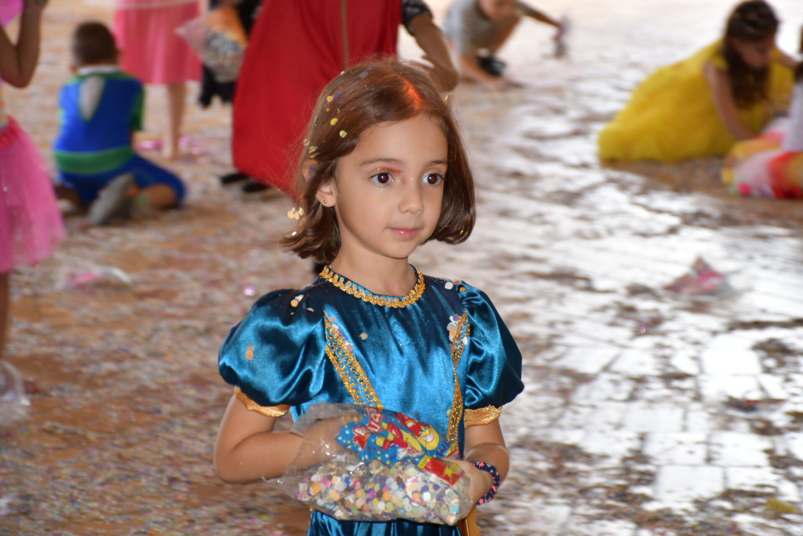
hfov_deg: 17.1
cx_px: 402
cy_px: 268
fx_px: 2676
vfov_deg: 11.4
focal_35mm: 120
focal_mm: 80
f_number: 5.3
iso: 400
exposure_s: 1/80
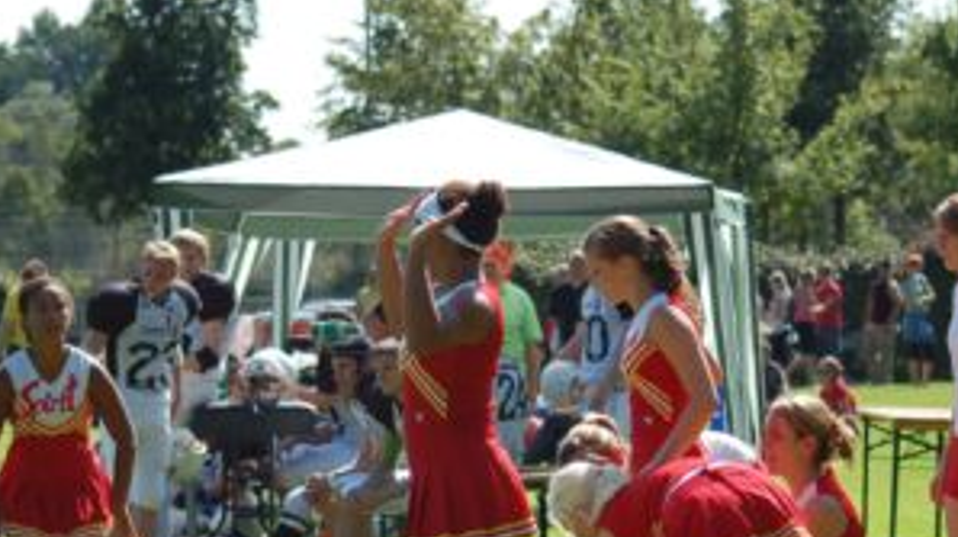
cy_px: 444
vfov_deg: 7.2
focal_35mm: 167
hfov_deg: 12.9
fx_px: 4238
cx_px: 493
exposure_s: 1/1000
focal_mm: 70
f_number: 4
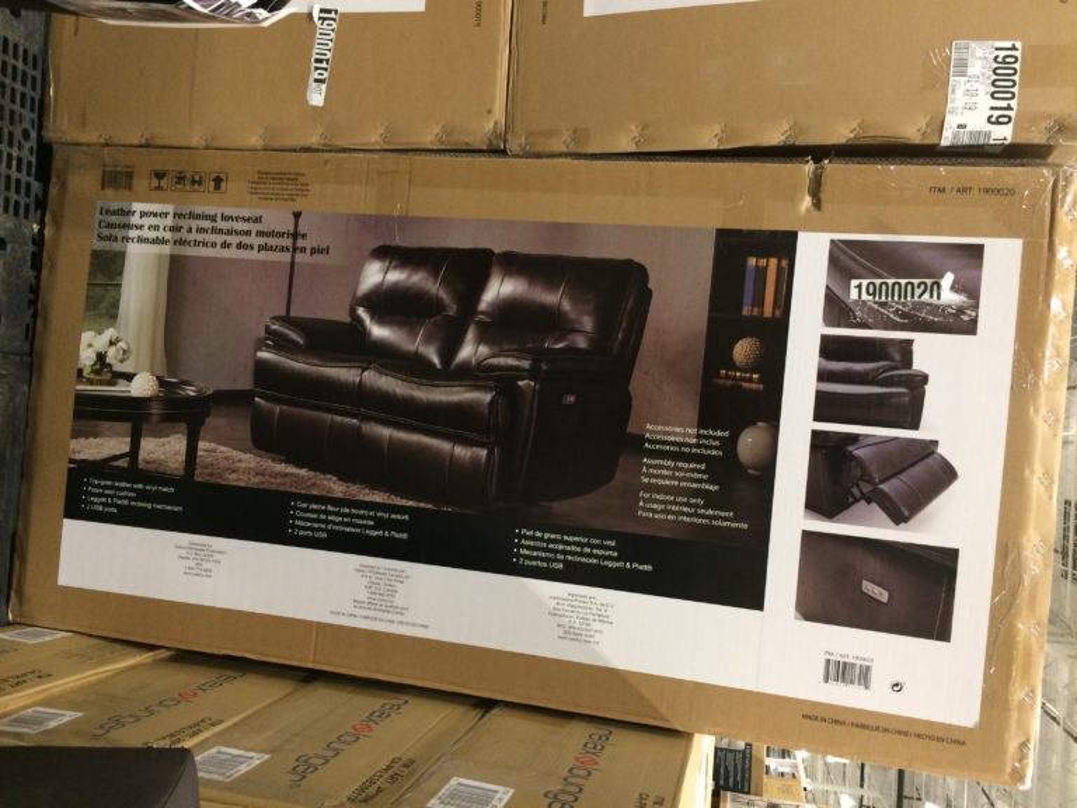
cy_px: 404
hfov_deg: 61.7
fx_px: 902
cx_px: 538
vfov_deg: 48.2
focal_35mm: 29
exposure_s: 1/30
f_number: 2.2
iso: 160
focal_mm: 4.15
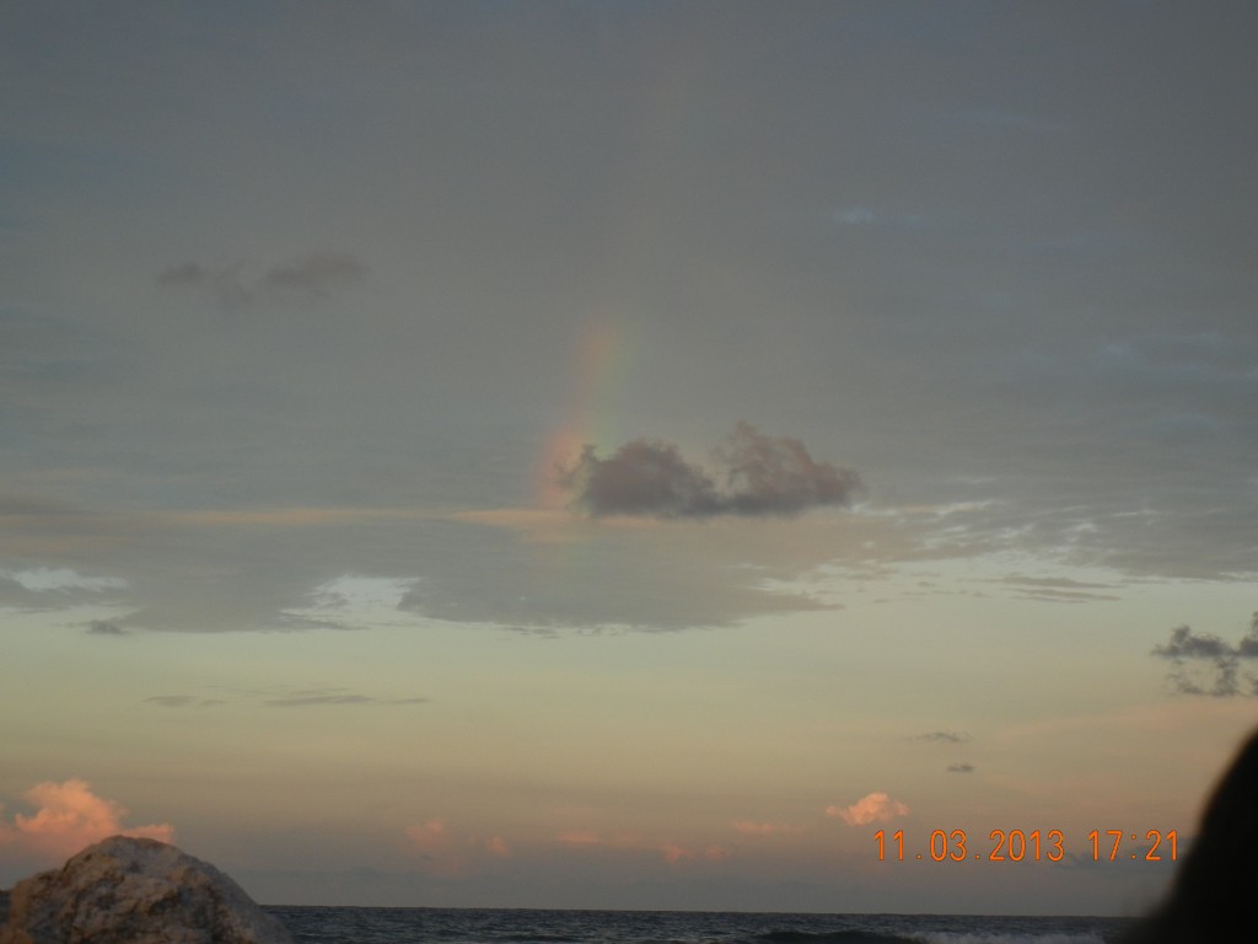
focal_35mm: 102
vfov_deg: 14.5
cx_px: 629
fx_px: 3707
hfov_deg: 19.3
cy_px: 472
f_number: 4.5
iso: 160
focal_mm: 18.3
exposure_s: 1/196
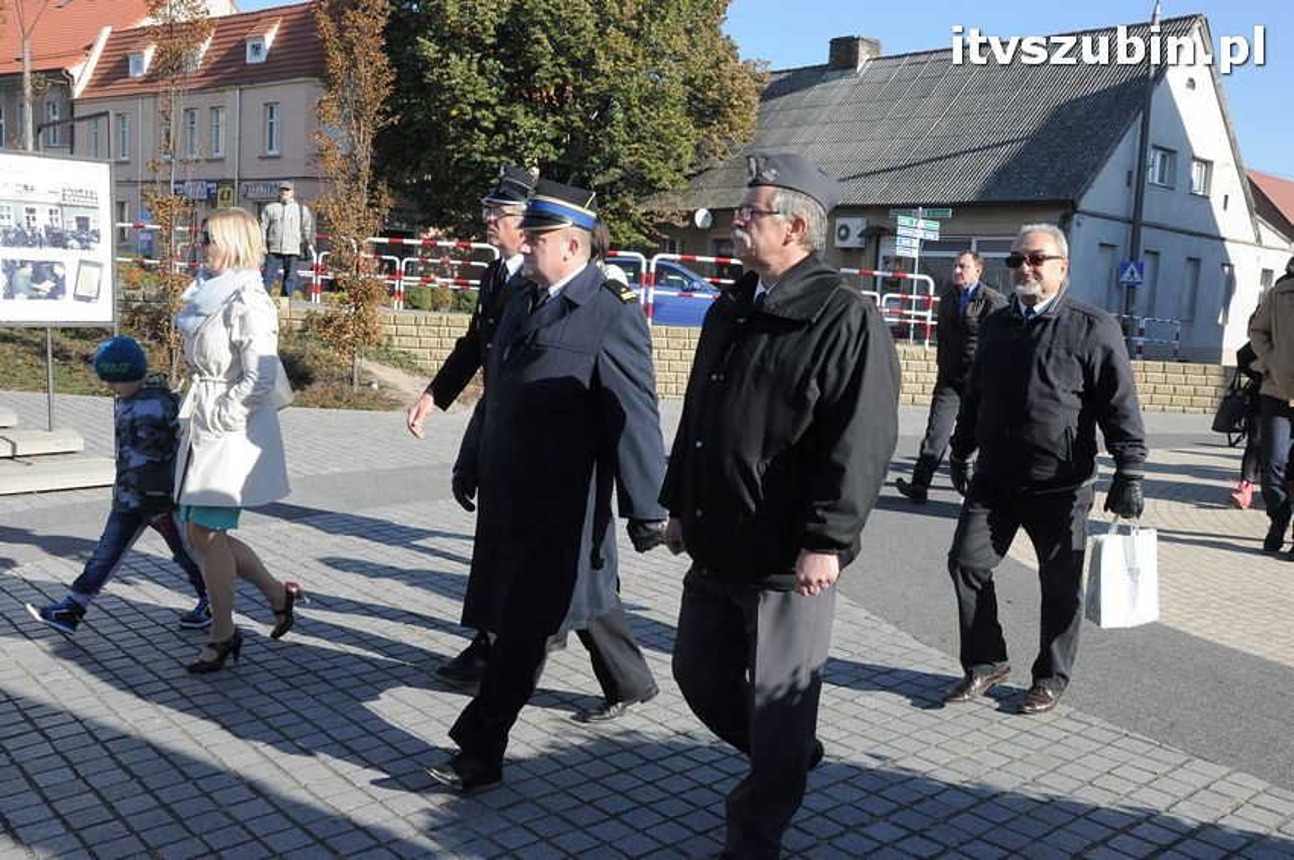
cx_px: 647
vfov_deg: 39.9
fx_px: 1185
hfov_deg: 57.3
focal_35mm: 33
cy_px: 430
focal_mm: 22
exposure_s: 1/800
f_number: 11
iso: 1600
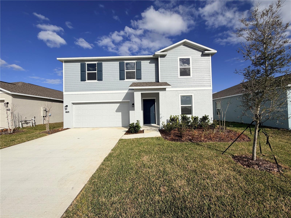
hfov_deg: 102.1
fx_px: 118
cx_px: 146
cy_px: 109
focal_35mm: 14
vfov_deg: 85.7
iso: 20
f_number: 2.2
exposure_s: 1/1961
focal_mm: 2.22
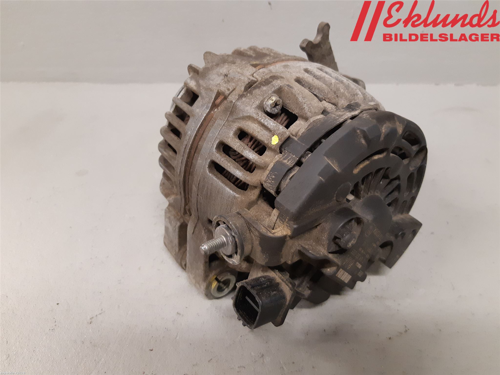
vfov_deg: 53.1
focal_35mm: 26
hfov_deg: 67.3
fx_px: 376
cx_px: 250
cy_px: 188
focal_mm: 3.93
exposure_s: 1/60
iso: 250
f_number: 1.7
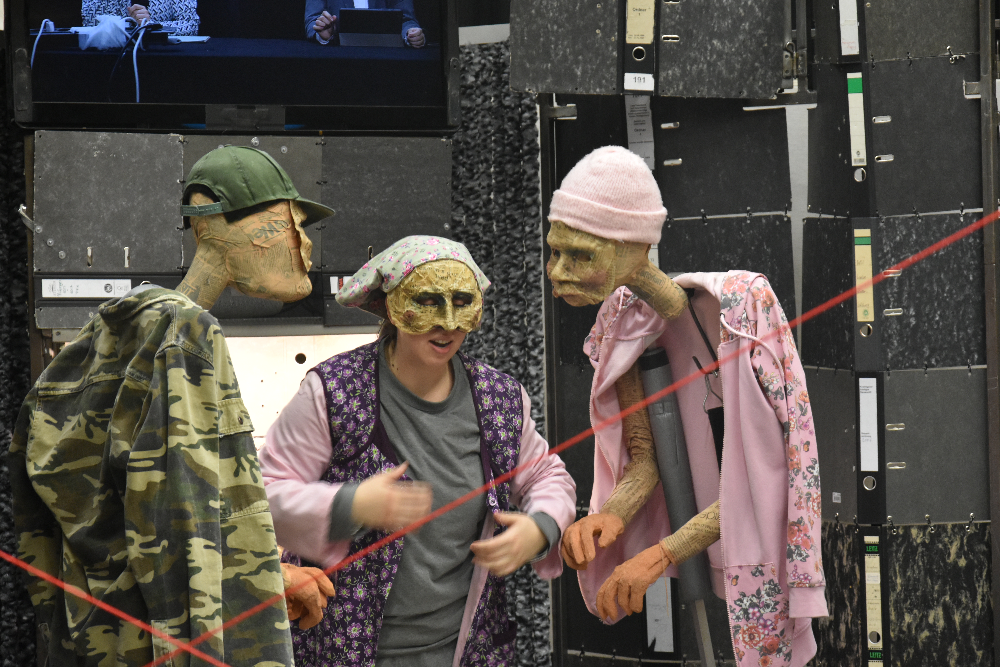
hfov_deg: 17.1
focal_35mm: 120
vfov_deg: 11.4
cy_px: 334
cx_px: 500
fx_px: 3333
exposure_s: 1/40
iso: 2000
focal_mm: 80
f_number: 5.3
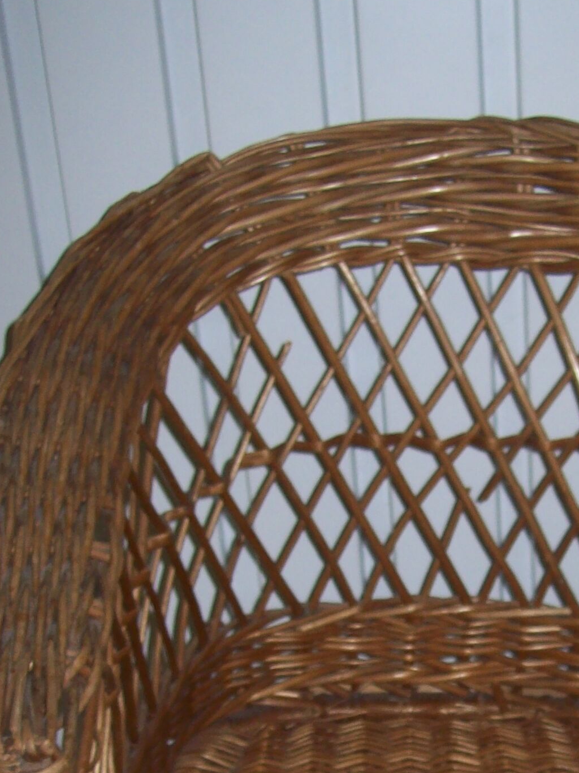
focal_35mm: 75
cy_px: 689
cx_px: 445
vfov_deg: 25.2
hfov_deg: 19.5
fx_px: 1674
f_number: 2.7
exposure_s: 1/64
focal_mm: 6
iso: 80
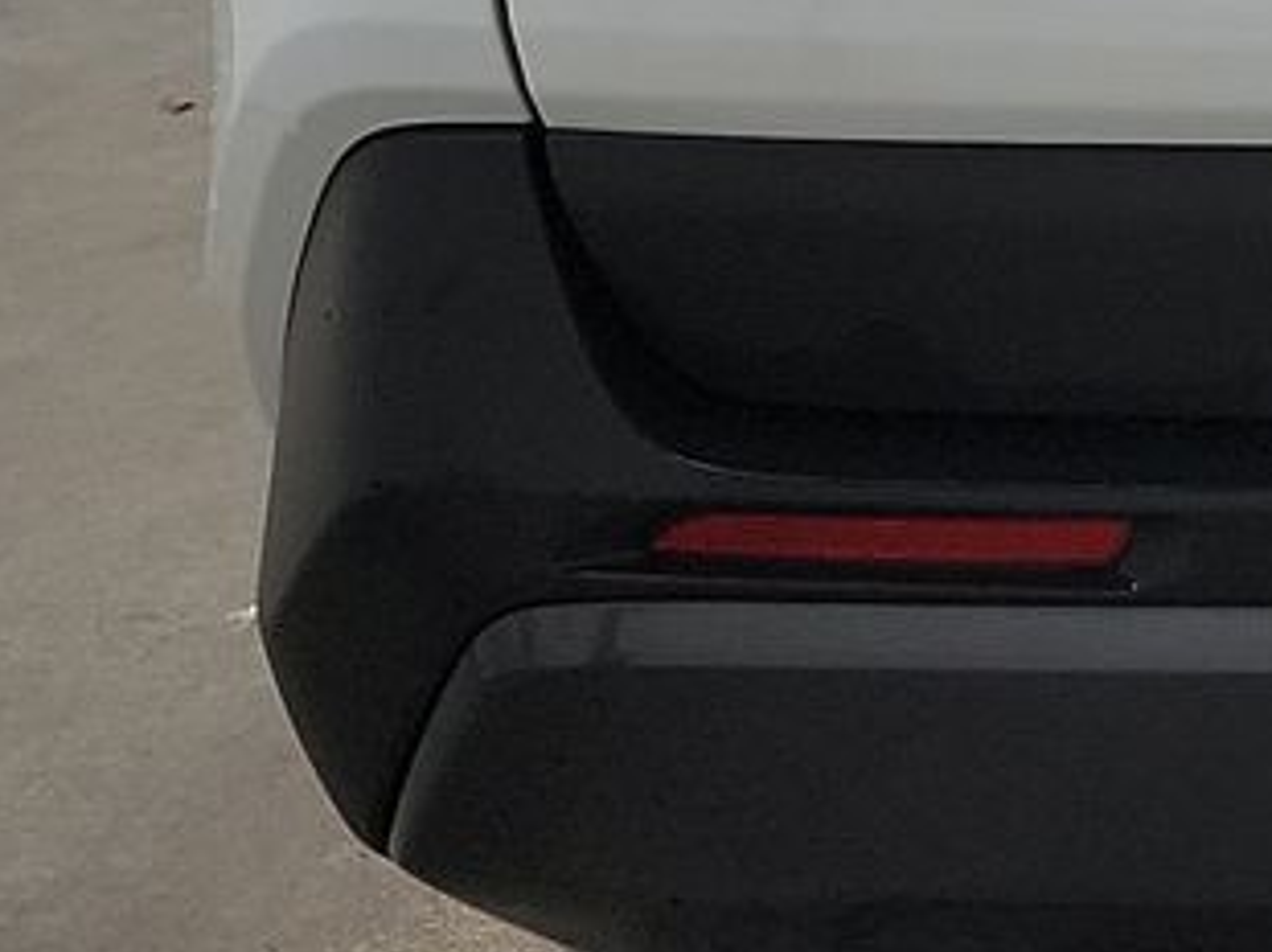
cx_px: 2253
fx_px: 4553
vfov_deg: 11.6
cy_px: -250
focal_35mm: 124
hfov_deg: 14.2
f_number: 1.8
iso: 111
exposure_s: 1/59
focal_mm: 6.7
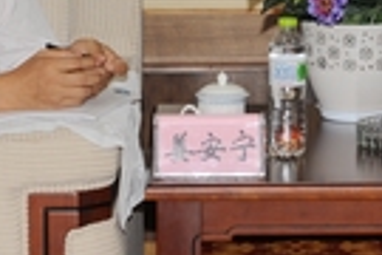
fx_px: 2642
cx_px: 348
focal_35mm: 249
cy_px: 110
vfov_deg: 5.5
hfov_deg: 8.2
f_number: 5.6
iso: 400
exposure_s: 1/60
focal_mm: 56
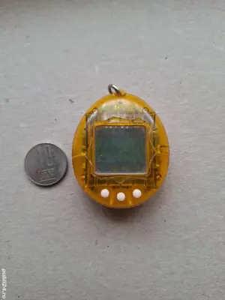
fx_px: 199
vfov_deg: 73.9
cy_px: 150
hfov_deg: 58.9
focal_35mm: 23
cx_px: 112
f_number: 1.8
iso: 80
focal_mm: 5.54
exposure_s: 1/50
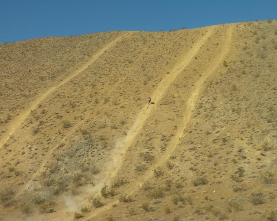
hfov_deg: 30.0
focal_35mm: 63
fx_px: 516
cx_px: 145
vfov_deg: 24.2
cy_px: 110
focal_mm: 10.7
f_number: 13
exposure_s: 1/142
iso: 90
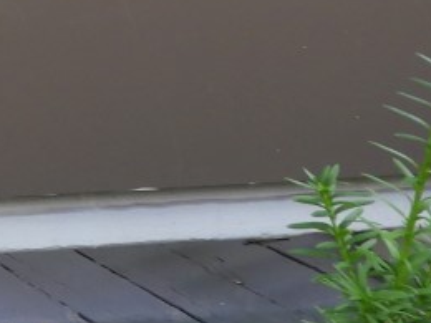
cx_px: -408
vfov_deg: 8.8
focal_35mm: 166
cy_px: -109
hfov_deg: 10.9
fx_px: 2067
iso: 100
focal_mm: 5.4
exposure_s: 1/40
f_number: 3.5
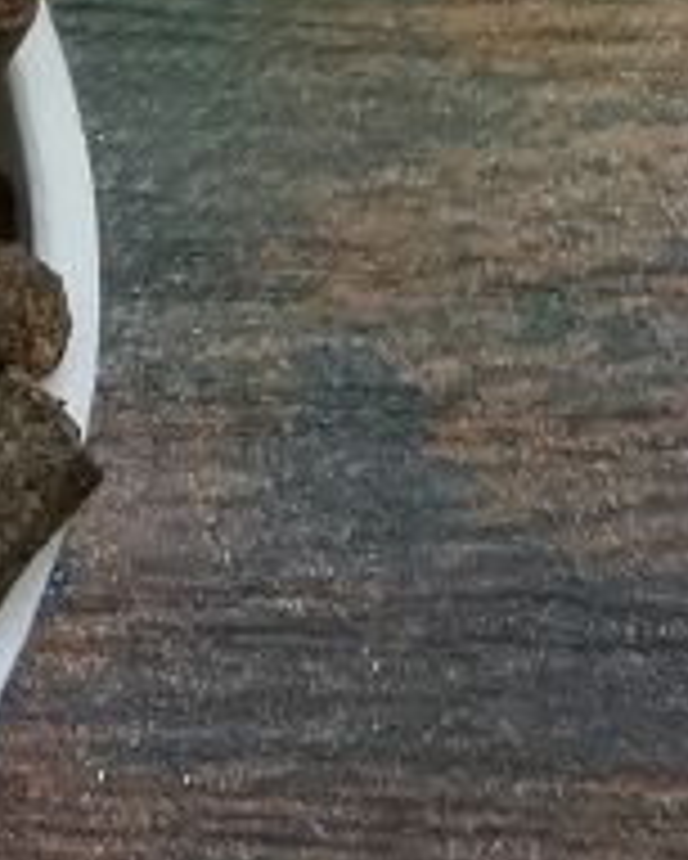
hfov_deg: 10.5
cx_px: -787
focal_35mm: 133
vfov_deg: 12.2
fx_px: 3383
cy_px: -1058
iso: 160
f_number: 2.2
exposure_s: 1/33.3
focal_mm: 2.26
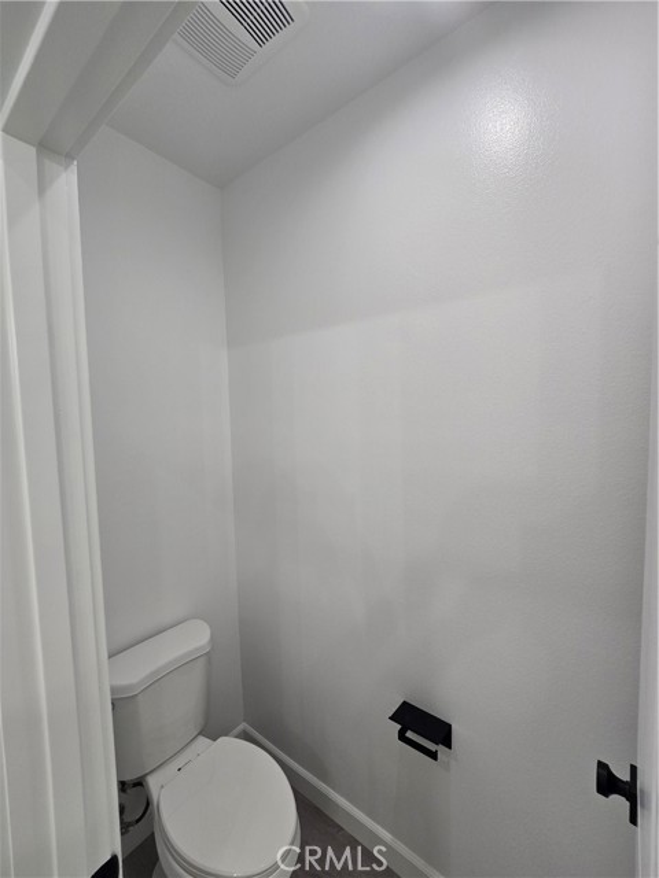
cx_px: 330
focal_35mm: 13
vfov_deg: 106.2
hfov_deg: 89.9
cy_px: 439
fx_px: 330
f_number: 2.2
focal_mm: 2.2
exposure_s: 1/120
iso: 100
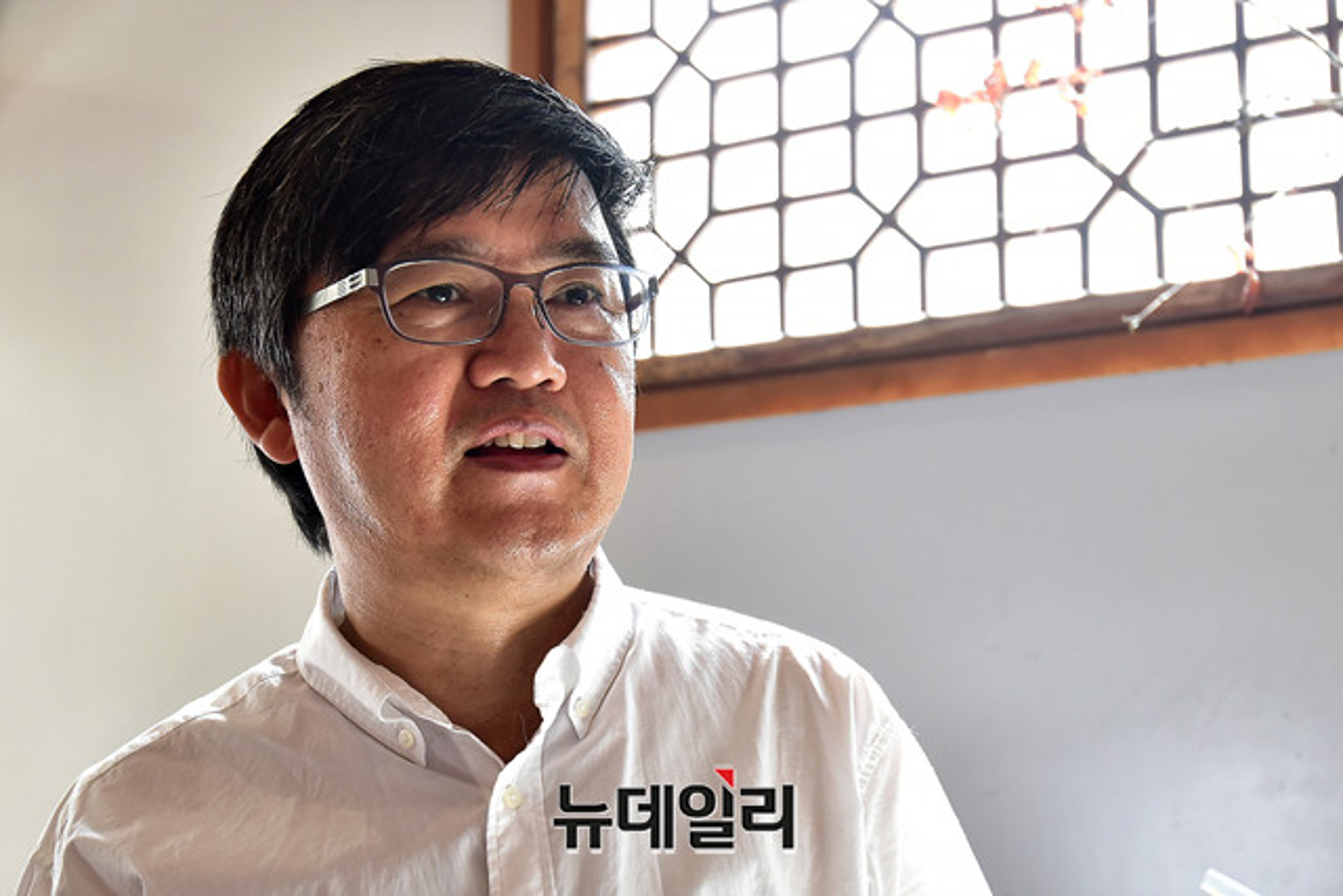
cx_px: 672
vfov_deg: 37.9
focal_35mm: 35
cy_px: 448
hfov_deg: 54.4
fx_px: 1306
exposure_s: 1/125
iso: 2000
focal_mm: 35
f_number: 4
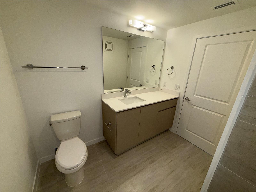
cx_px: 128
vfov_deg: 85.7
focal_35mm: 14
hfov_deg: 102.1
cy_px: 96
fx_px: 104
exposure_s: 1/122
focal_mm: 2.22
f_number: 2.2
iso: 80
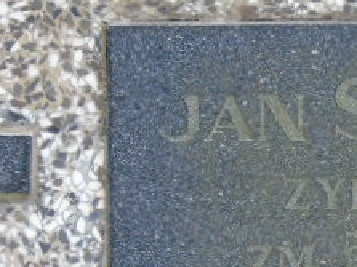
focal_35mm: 407
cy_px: 318
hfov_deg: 4.9
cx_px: 447
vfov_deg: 3.6
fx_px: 4195
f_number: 4.7
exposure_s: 1/60
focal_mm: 25
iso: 500
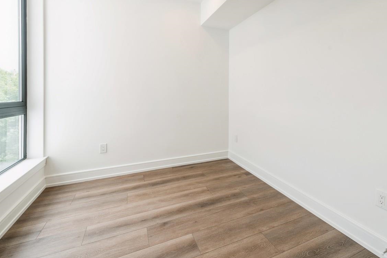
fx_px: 183
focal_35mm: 17
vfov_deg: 69.5
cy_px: 100
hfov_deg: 92.7
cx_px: 220
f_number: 11
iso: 200
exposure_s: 1/10
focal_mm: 12
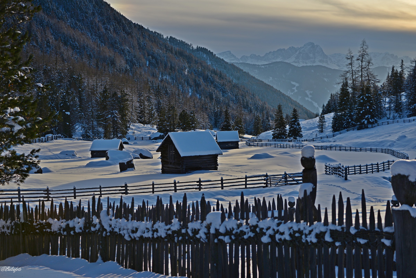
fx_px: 925
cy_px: 139
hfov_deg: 25.4
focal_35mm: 80
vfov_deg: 17.1
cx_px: 208
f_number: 5.6
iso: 100
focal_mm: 80
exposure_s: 1/1000
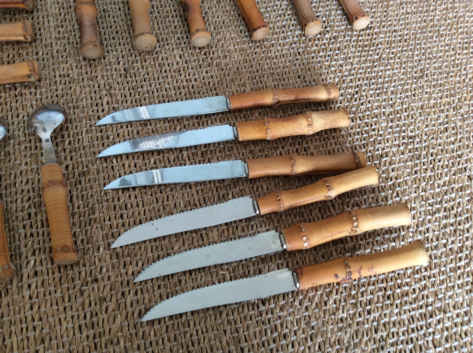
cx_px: 236
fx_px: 437
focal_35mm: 32
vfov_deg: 44.1
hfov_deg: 56.9
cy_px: 176
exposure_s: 1/25
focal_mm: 3.3
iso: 100
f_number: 2.4
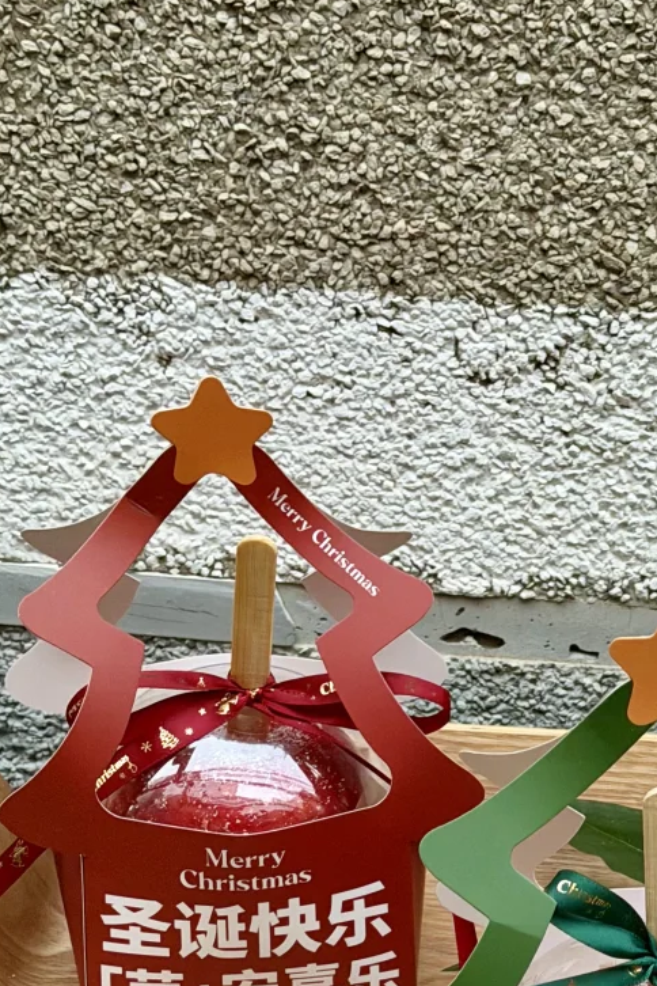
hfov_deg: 13.6
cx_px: 649
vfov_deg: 20.2
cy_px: 879
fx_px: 2710
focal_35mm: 99
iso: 400
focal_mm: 6.76
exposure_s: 1/40
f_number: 1.78
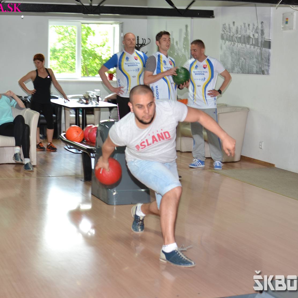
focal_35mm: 68
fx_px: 659
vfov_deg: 25.5
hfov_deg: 25.5
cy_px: 150
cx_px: 135
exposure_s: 1/60
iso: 200
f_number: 2.8
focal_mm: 35
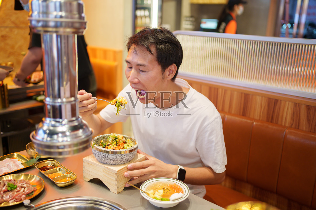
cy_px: 105
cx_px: 158
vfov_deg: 37.9
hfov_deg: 54.4
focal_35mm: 35
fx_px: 307
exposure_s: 1/60
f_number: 2
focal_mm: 35
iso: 125
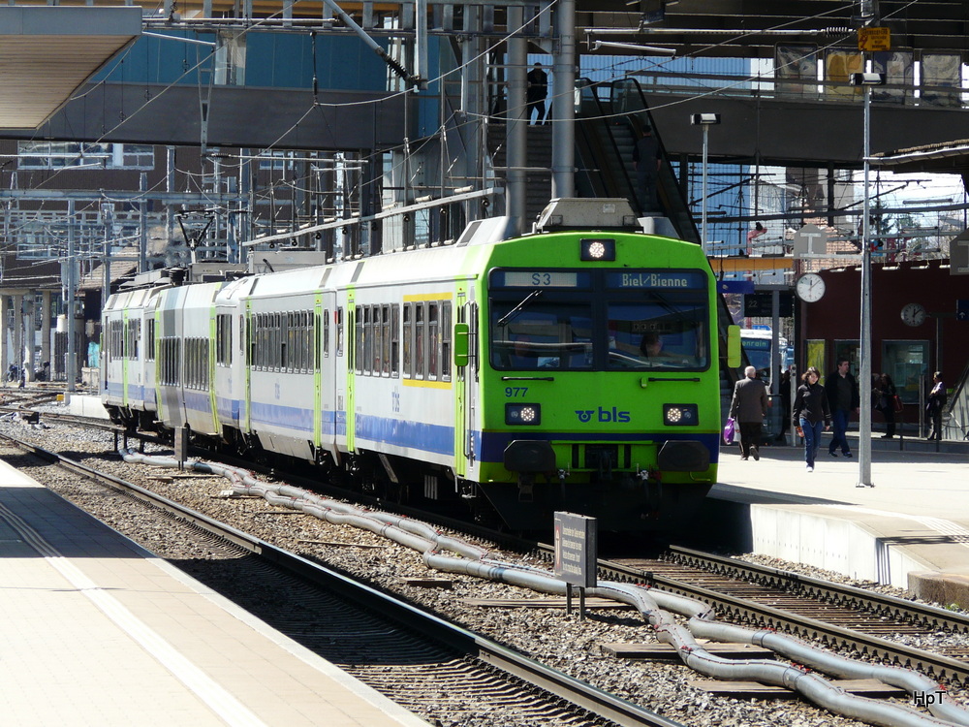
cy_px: 364
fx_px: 7558
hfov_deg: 7.3
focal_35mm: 270
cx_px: 484
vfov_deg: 5.5
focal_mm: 44.4
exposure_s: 1/250
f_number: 5
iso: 100
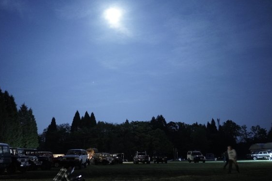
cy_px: 111
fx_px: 234
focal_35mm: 31
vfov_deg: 42.0
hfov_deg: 60.1
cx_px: 119
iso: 12800
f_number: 2
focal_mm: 25
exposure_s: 1/13
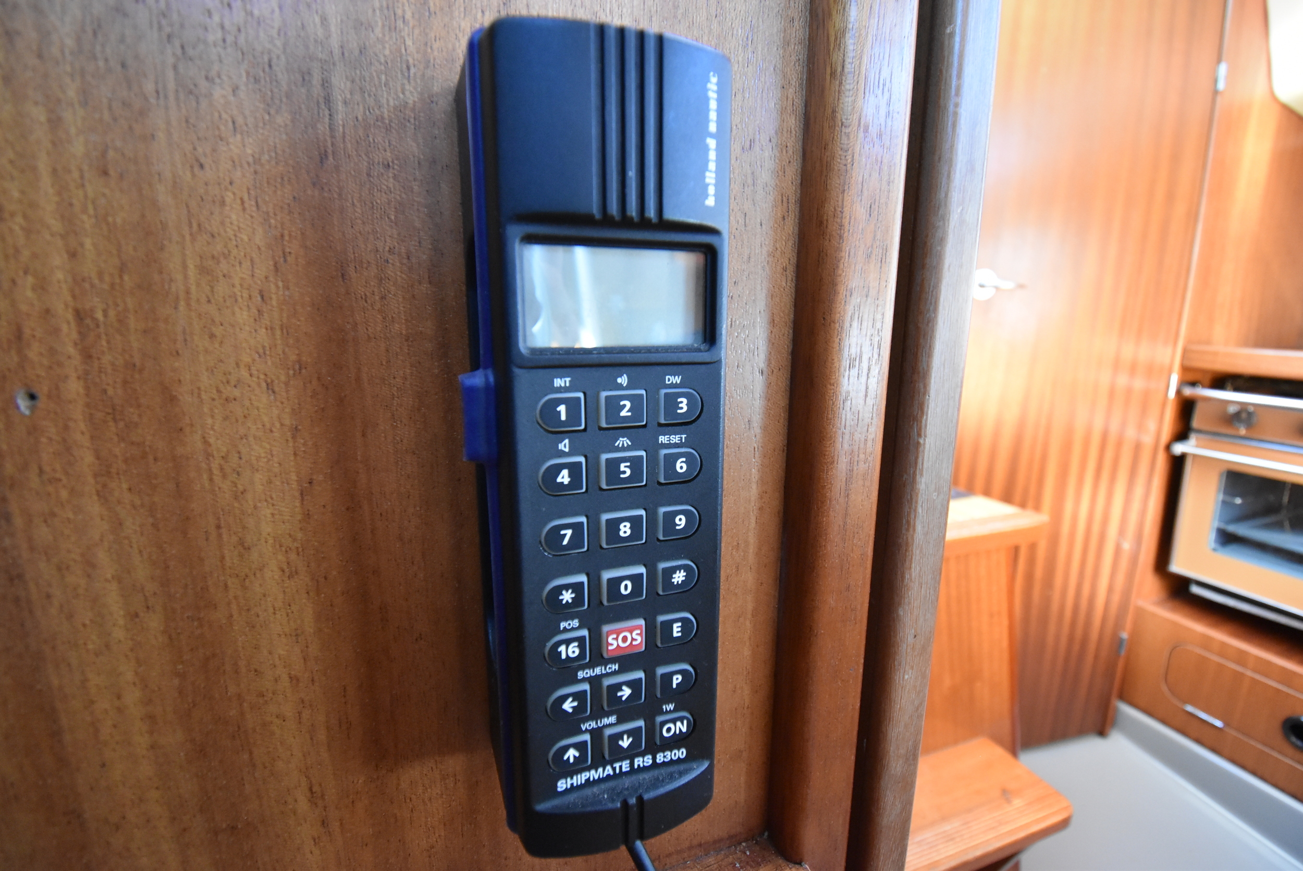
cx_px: 652
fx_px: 543
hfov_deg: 100.3
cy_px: 436
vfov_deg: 77.4
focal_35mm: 15
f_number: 4.5
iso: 3200
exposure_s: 1/100
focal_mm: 10
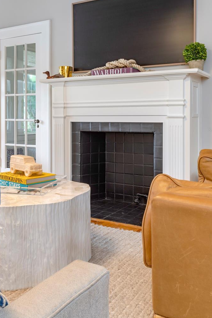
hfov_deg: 35.9
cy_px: 129
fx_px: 327
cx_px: 103
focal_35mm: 37
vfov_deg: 51.6
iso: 50
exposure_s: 2.5
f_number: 11
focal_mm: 31
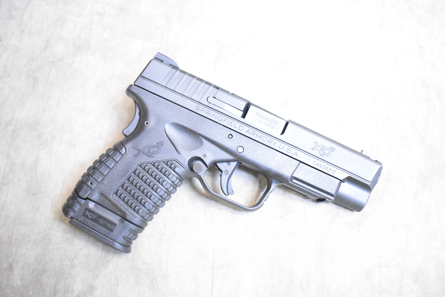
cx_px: 222
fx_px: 445
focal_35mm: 36
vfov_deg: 36.9
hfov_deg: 53.1
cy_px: 148
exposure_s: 1/125
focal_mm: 24
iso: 12800
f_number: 3.8
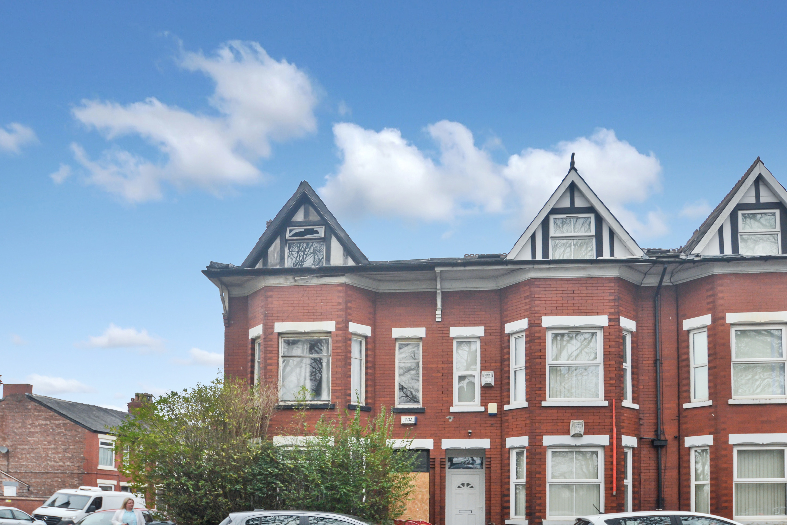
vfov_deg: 59.5
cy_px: 262
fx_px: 459
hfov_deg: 81.2
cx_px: 394
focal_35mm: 21
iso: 320
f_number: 5.6
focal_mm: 14
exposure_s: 1/125
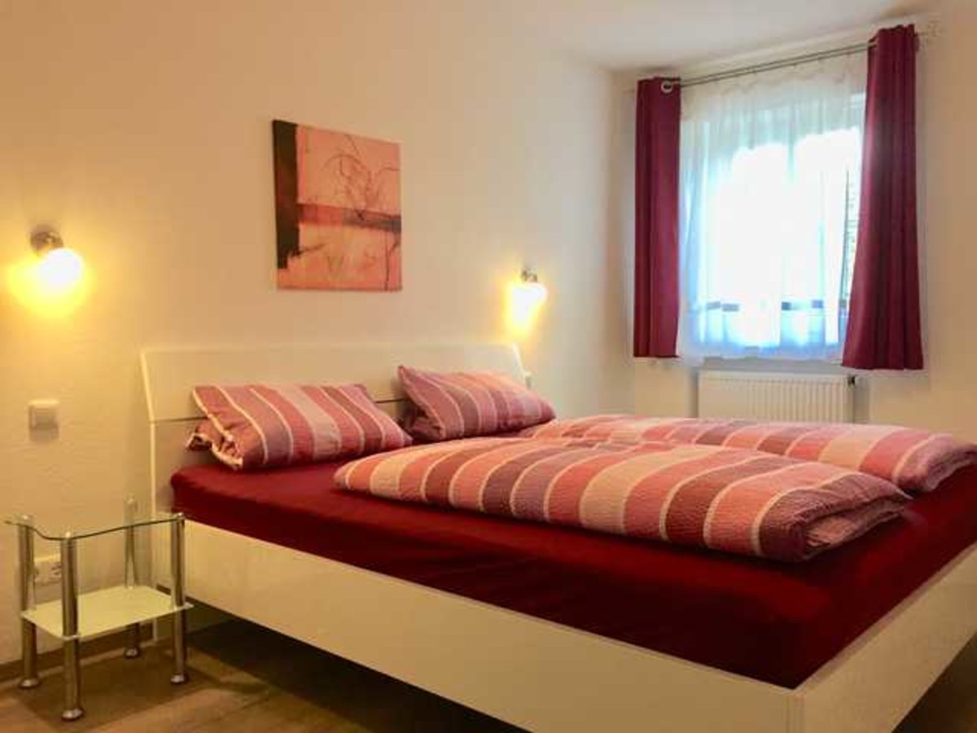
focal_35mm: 29
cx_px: 488
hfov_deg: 61.7
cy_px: 366
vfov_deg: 48.2
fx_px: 818
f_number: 2.2
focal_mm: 4.15
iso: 80
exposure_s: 1/33
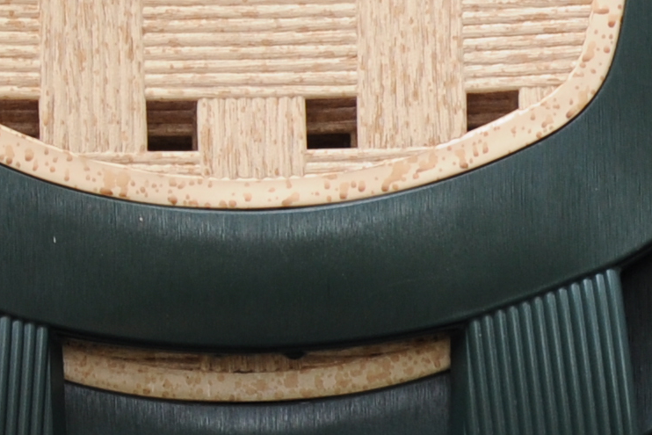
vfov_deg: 4.5
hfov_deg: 6.7
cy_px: 100
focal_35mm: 303
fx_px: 5486
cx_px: -206
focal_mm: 35
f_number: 4
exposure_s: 1/50
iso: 200
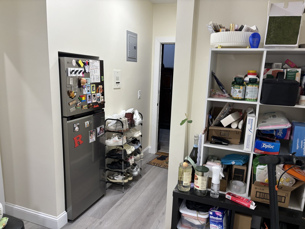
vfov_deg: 53.1
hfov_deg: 67.3
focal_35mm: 26
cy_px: 114
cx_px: 152
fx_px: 229
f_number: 1.6
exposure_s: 1/60
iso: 160
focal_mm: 5.96
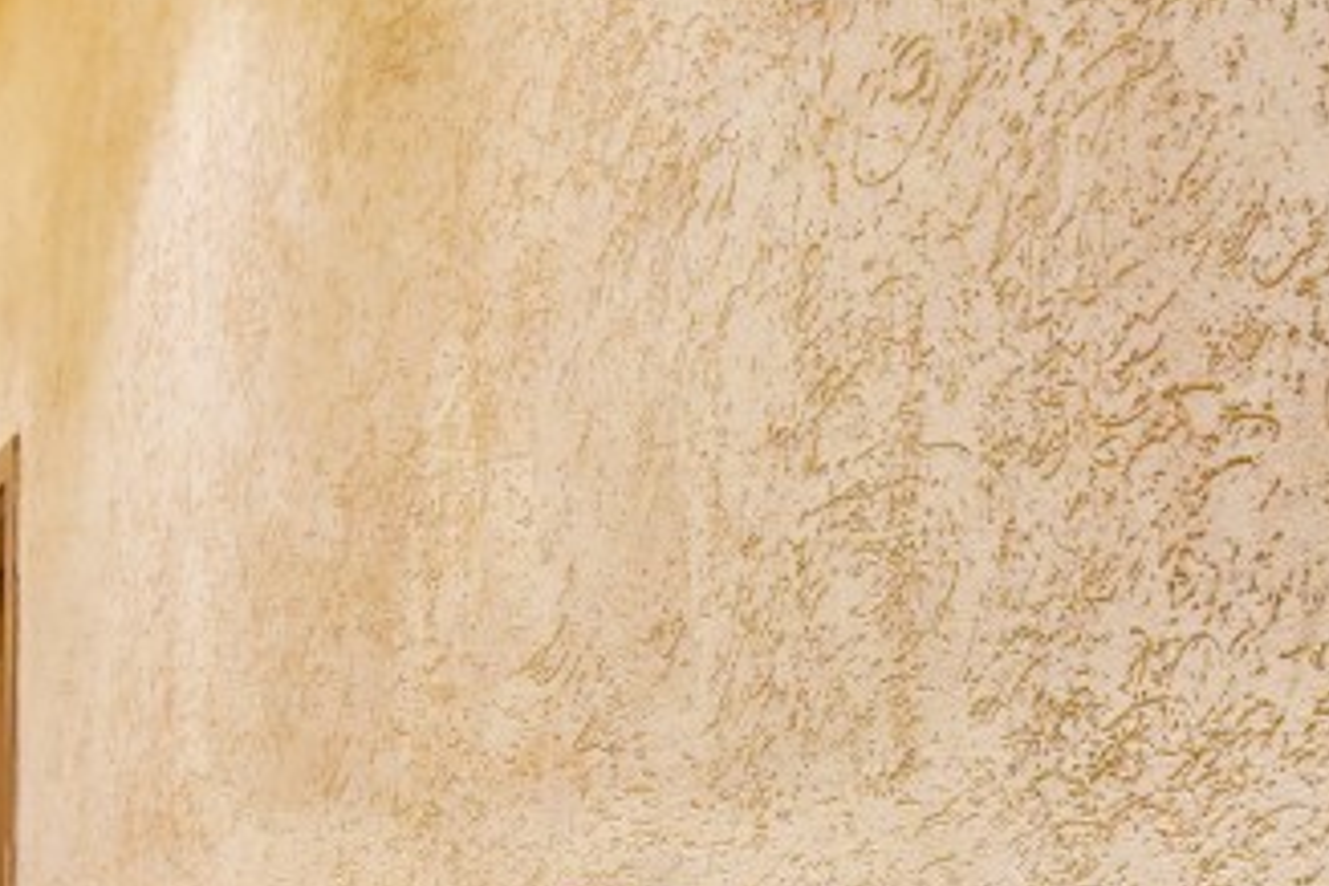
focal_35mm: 53
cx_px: 941
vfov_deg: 23.1
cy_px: 1095
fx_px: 1956
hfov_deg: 36.9
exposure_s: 1/50
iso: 2500
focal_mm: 16
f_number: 8
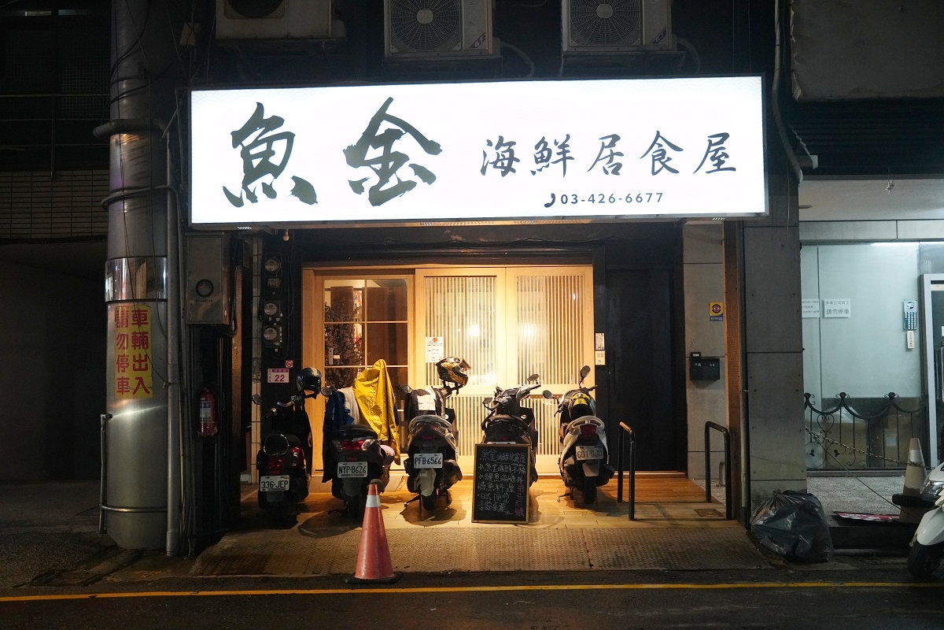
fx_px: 944
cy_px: 315
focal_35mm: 36
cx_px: 472
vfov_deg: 36.9
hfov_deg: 53.1
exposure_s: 1/160
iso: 8000
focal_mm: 36
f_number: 2.8
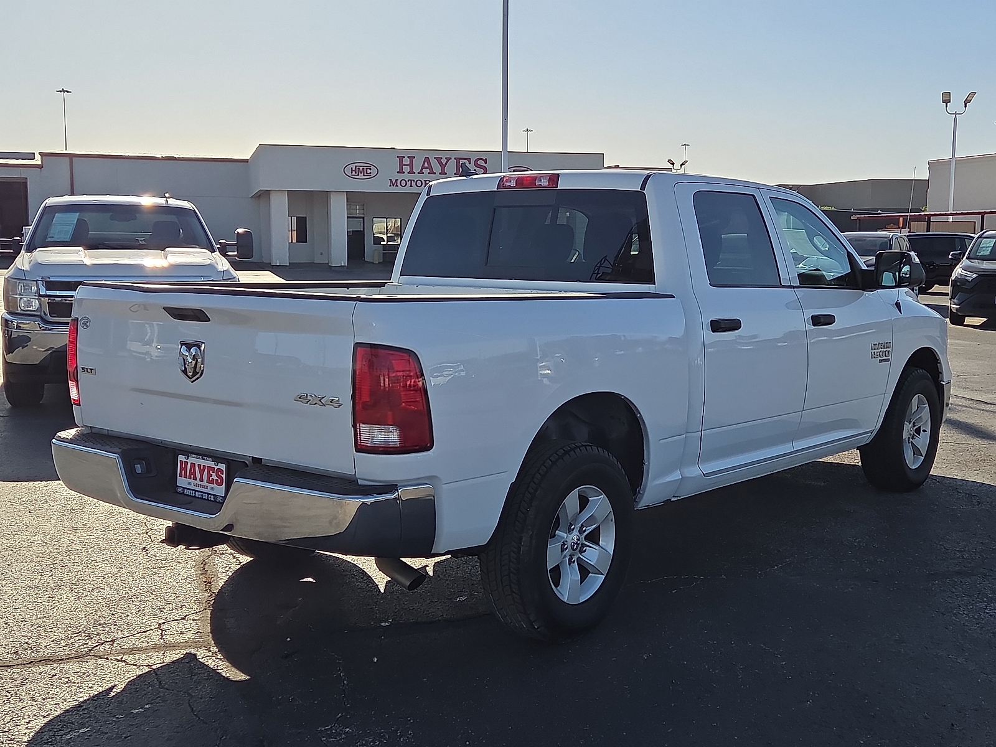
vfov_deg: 36.0
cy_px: 374
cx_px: 498
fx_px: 1151
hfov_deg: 46.8
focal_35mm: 40
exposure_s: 1/2500
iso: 25
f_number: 1.8
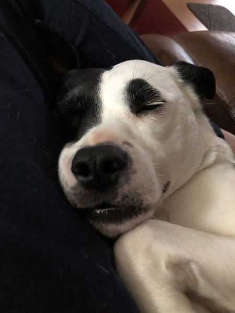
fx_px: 253
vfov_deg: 63.4
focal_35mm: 28
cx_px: 118
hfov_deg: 49.7
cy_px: 156
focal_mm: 3.99
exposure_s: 1/4
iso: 200
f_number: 1.8
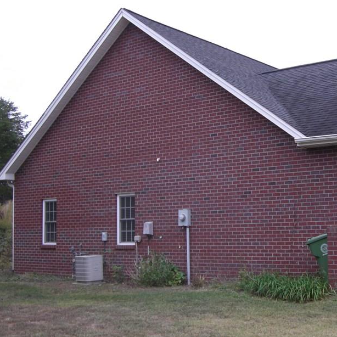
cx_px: 244
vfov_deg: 30.6
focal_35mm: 56
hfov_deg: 30.2
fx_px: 617
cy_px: 175
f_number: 2.7
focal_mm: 6.2
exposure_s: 1/200
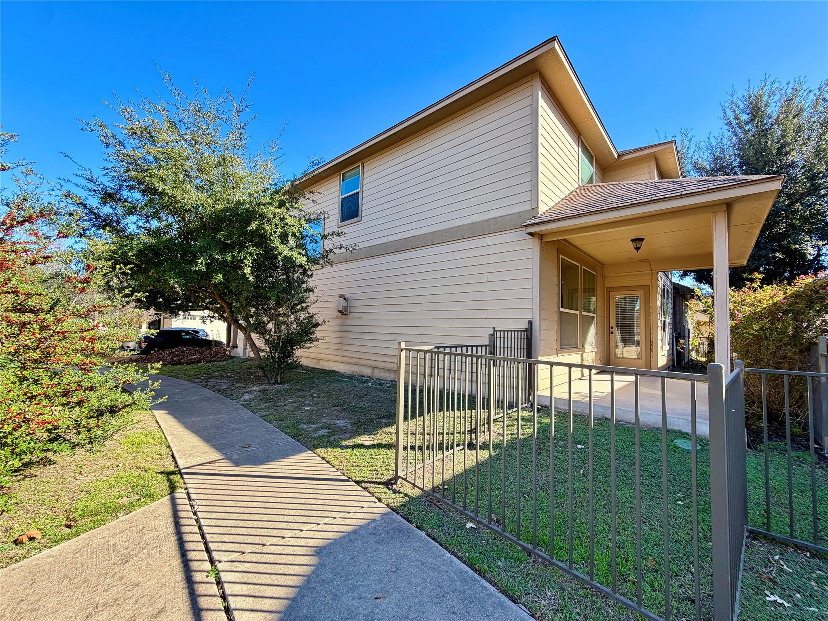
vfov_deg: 85.7
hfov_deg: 102.1
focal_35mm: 14
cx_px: 414
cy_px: 310
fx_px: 335
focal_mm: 2.22
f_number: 2.2
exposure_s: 1/208
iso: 64
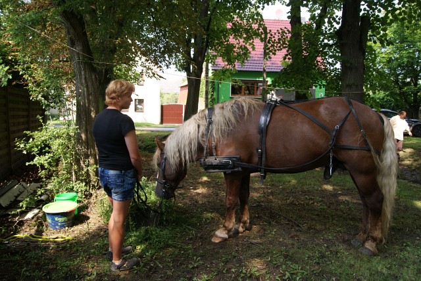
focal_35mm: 27
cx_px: 210
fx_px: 316
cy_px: 140
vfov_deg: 48.0
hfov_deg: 67.3
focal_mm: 18
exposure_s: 1/60
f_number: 6.3
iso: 100
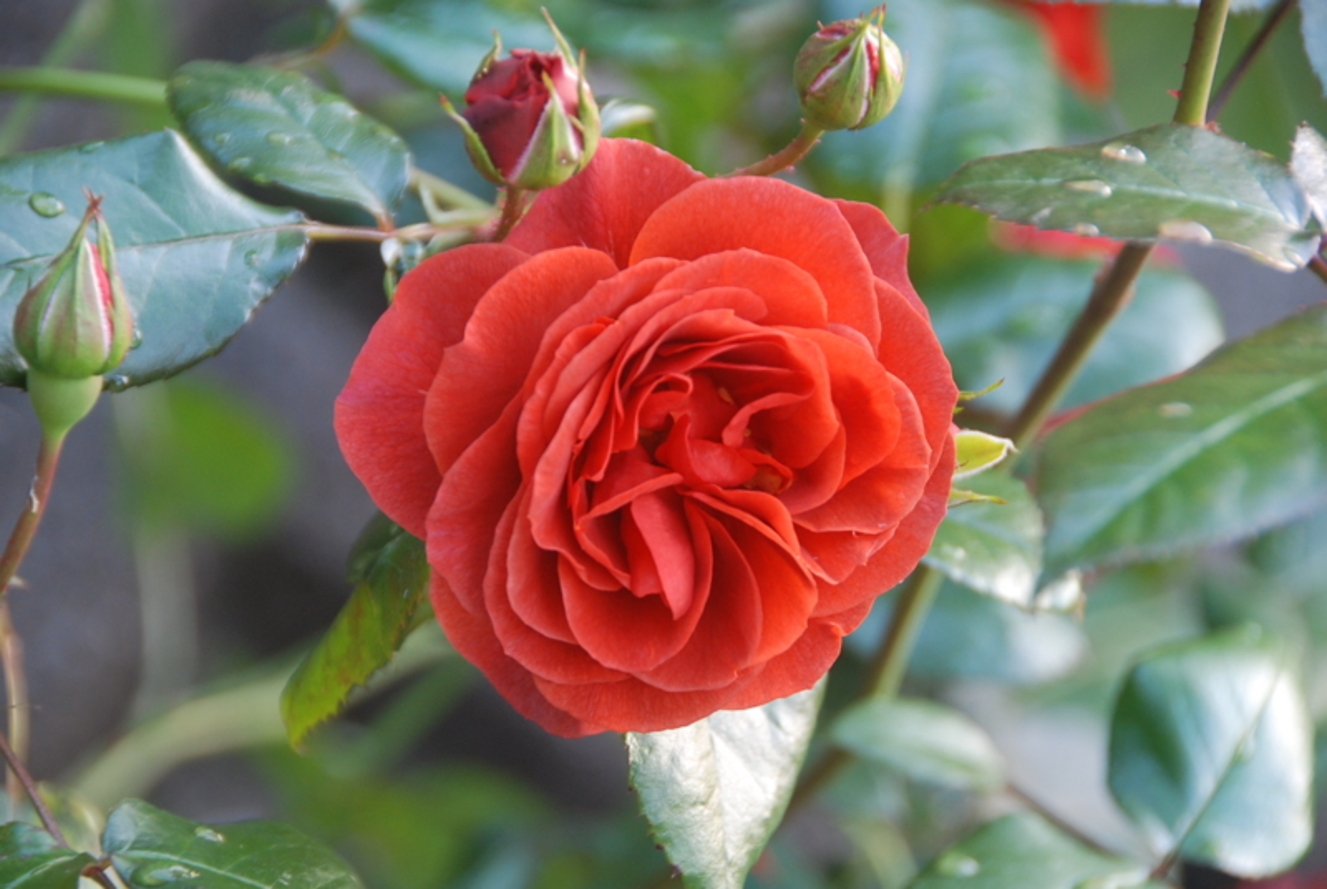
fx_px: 8306
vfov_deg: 6.1
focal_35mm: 225
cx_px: 664
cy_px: 444
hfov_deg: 9.1
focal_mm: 150
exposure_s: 1/20
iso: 400
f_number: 5.6
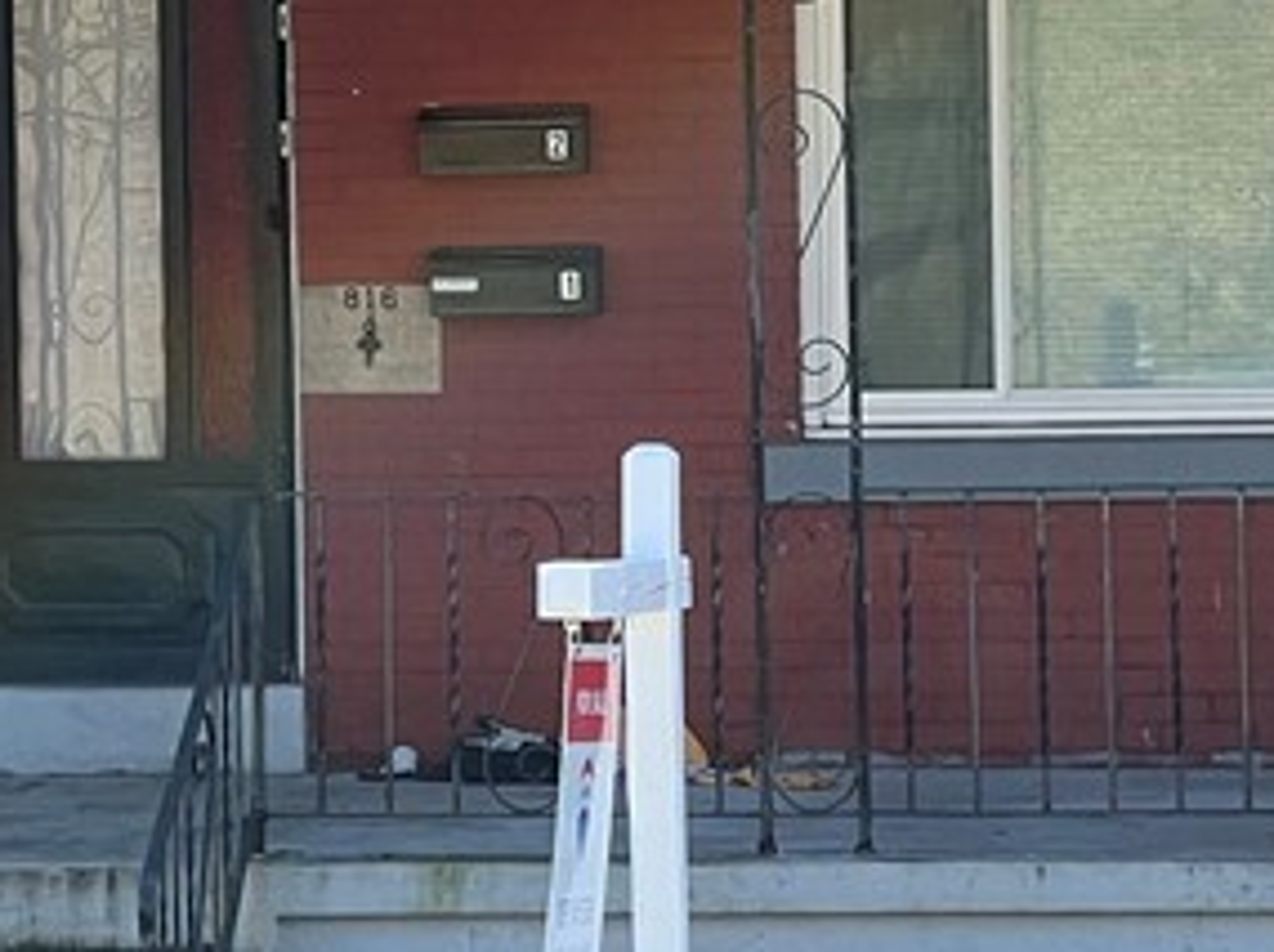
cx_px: 478
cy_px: -326
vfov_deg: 5.3
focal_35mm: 277
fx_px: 10182
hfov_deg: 7.2
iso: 32
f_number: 2.8
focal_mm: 9
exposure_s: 1/171
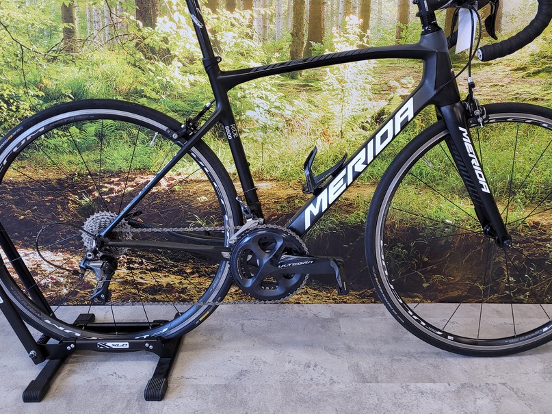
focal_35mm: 33
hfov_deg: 55.3
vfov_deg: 42.7
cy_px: 161
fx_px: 526
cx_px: 288
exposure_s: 1/100
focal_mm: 5.4
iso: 160
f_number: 1.8
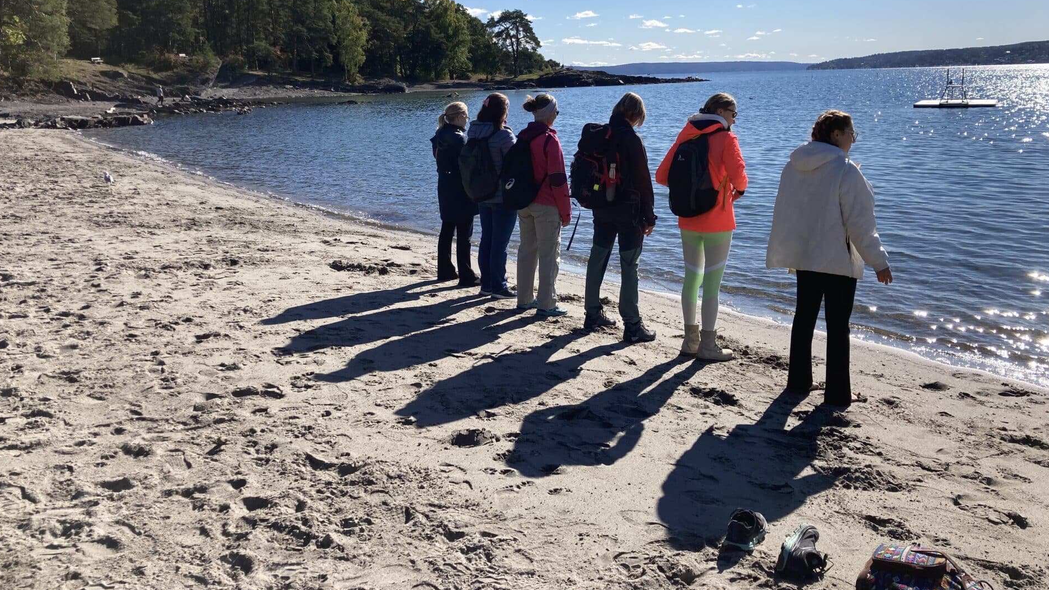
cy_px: 214
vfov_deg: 37.5
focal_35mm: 31
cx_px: 519
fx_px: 862
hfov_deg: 62.6
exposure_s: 1/2825
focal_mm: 3.99
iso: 20
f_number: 1.8
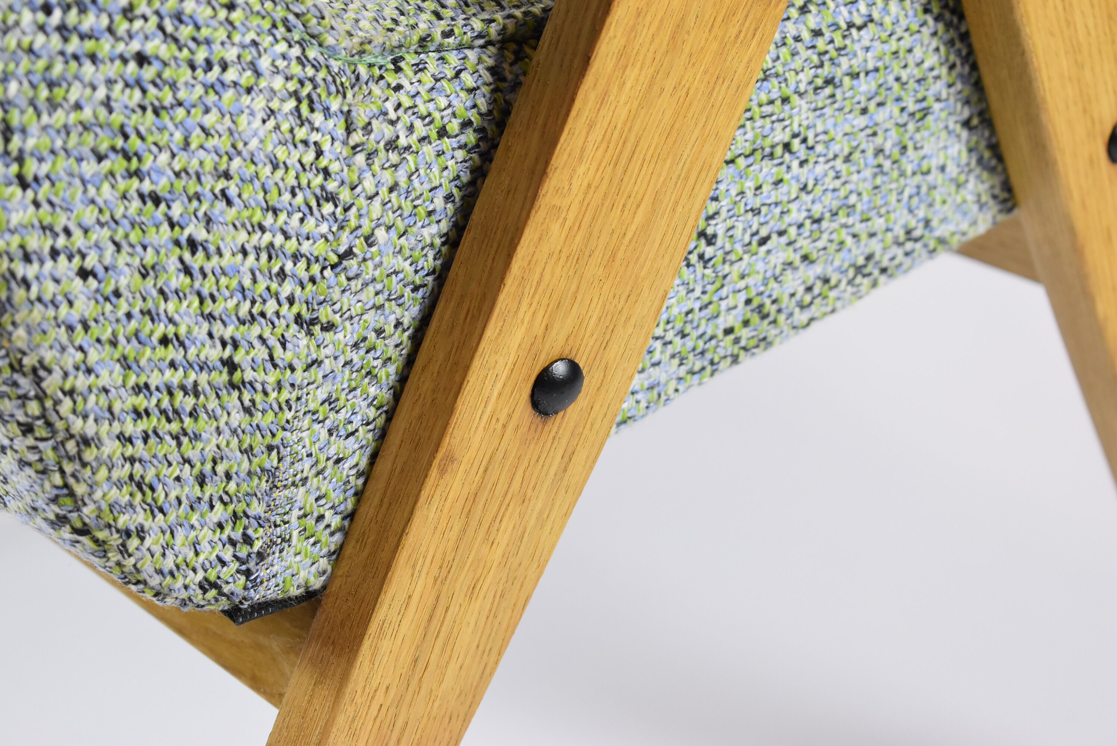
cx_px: 558
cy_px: 373
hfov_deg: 24.6
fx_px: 2562
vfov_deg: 16.6
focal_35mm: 82
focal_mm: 55
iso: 1400
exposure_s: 1/125
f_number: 5.6
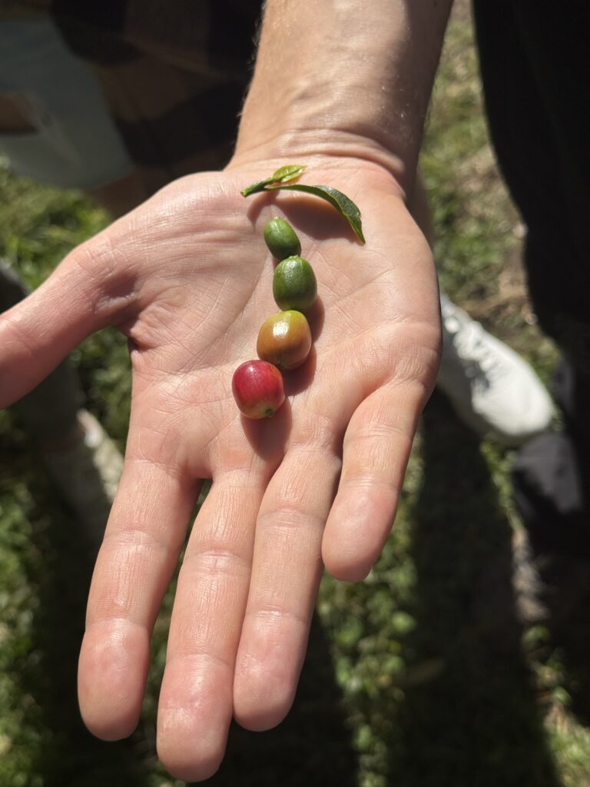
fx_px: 1091
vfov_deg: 39.7
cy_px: 394
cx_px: 295
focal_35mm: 48
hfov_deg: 30.3
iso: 64
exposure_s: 1/7143
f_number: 1.78
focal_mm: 6.76
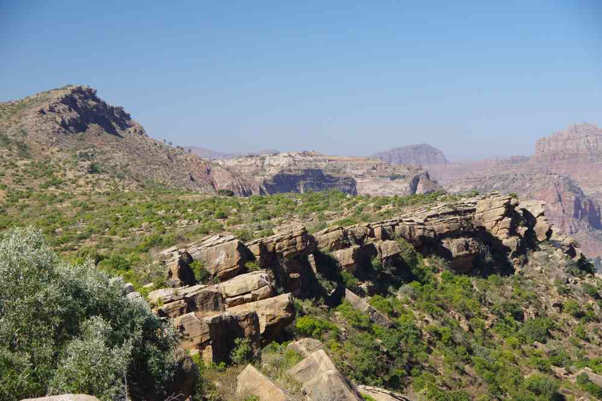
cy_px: 200
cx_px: 301
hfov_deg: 17.5
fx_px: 1956
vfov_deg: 11.7
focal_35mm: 117
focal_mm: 77.5
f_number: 10
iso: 200
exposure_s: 1/125
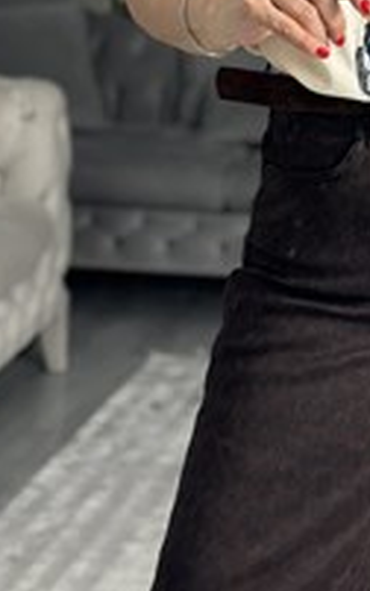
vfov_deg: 15.7
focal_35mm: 128
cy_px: -103
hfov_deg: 10.1
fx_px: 2061
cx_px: 426
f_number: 1.78
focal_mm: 6.86
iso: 64
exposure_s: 1/50
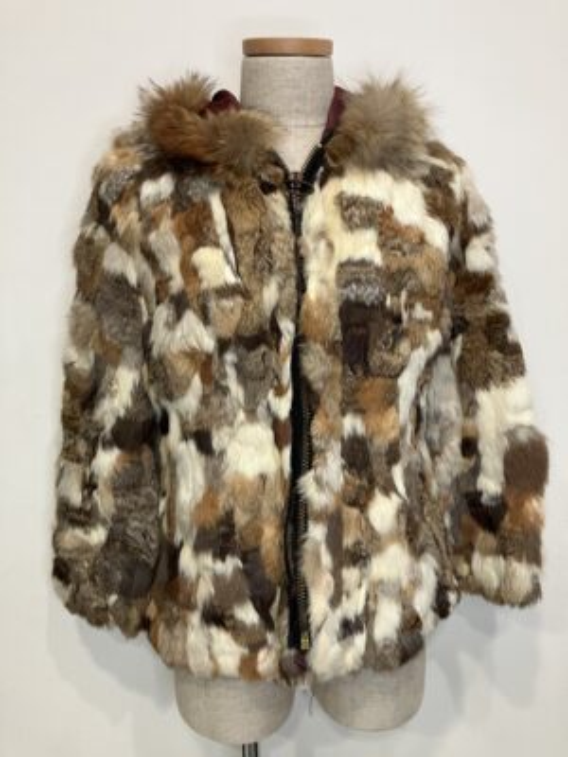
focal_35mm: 28
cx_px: 284
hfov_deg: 49.7
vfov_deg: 63.4
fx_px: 613
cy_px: 378
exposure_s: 1/50
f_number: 1.8
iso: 100
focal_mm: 3.99
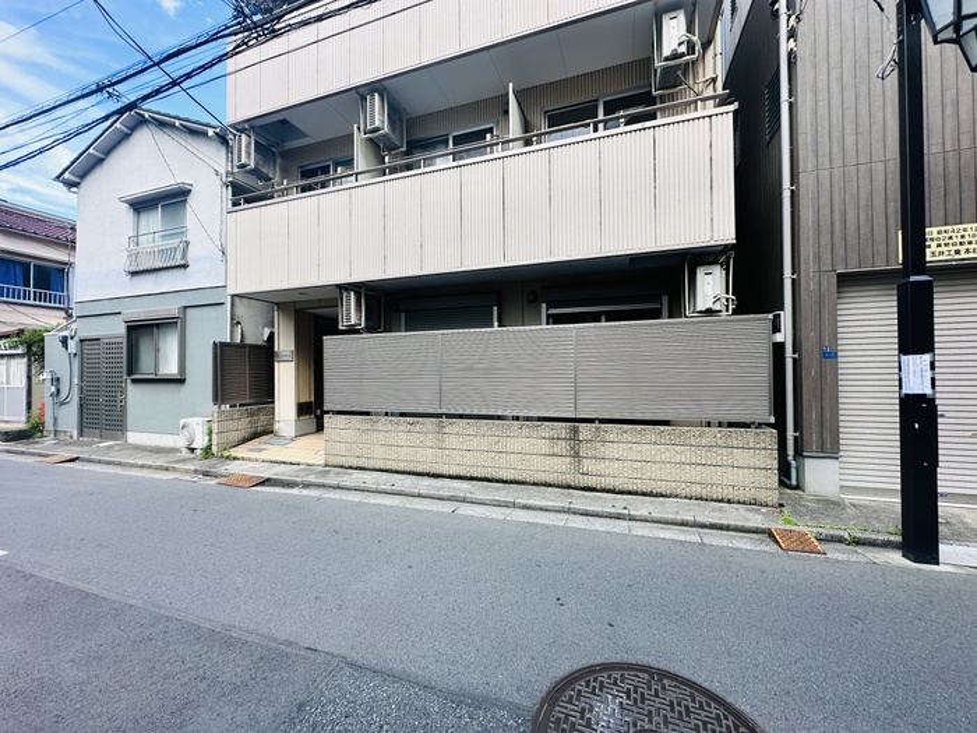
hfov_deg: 102.1
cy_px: 366
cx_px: 488
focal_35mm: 14
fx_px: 395
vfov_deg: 85.7
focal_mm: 2.22
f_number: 2.2
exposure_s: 1/260
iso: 40
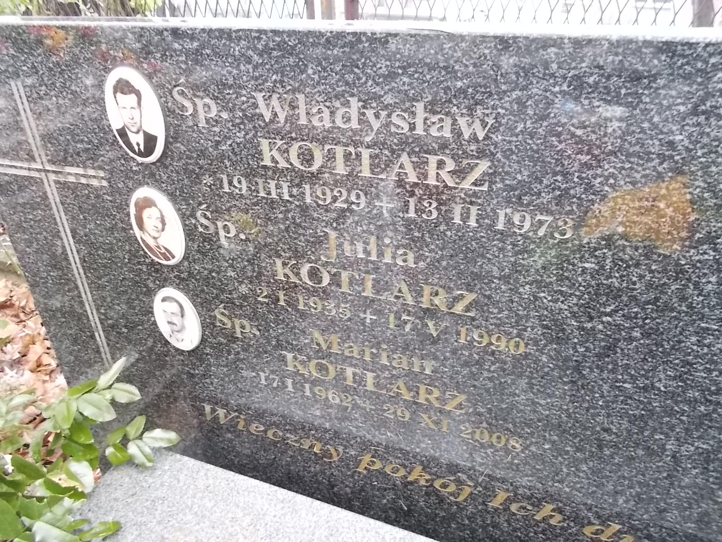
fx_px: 542
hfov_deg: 67.3
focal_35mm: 26
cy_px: 271
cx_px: 361
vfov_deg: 53.1
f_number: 3.2
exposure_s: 1/40
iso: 400
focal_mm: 4.6
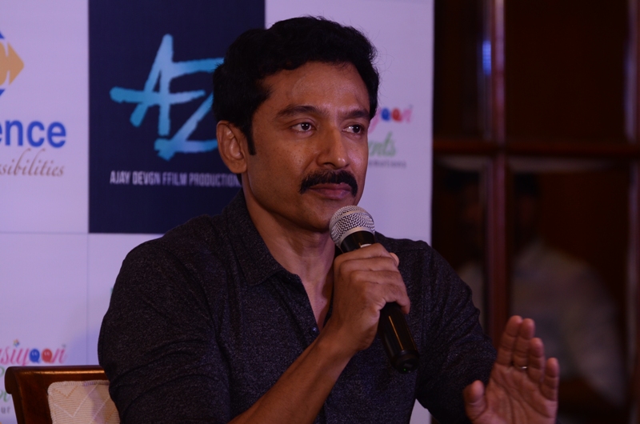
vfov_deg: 5.5
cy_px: 212
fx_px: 4391
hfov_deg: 8.3
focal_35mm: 248
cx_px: 320
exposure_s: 1/125
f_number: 5
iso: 500
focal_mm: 165
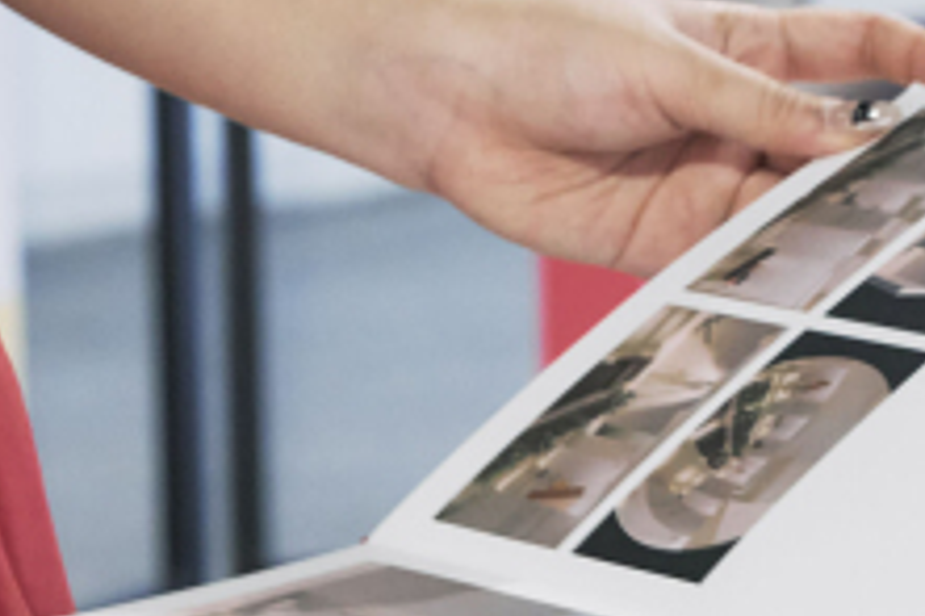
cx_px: 527
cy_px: 283
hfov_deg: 5.6
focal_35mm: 369
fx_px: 9474
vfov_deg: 3.7
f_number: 8
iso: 1250
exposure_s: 1/60
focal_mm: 80
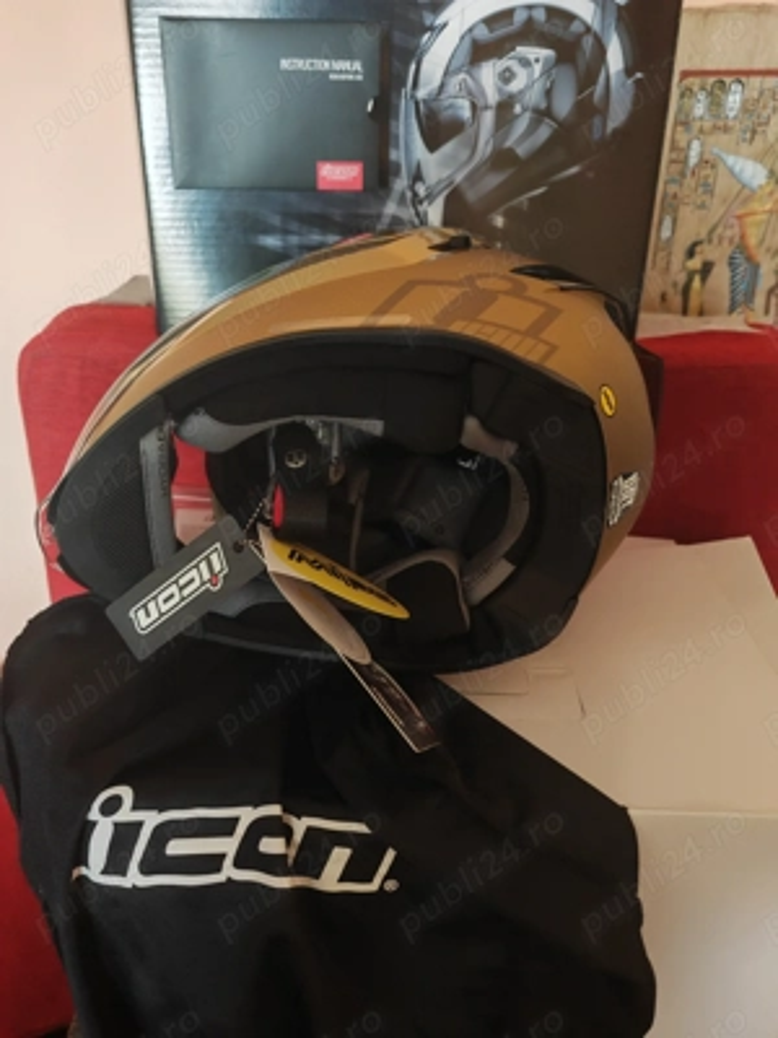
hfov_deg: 51.4
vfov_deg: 65.3
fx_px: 809
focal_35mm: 27
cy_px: 519
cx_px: 389
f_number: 1.6
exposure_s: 1/50
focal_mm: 7.62
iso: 640
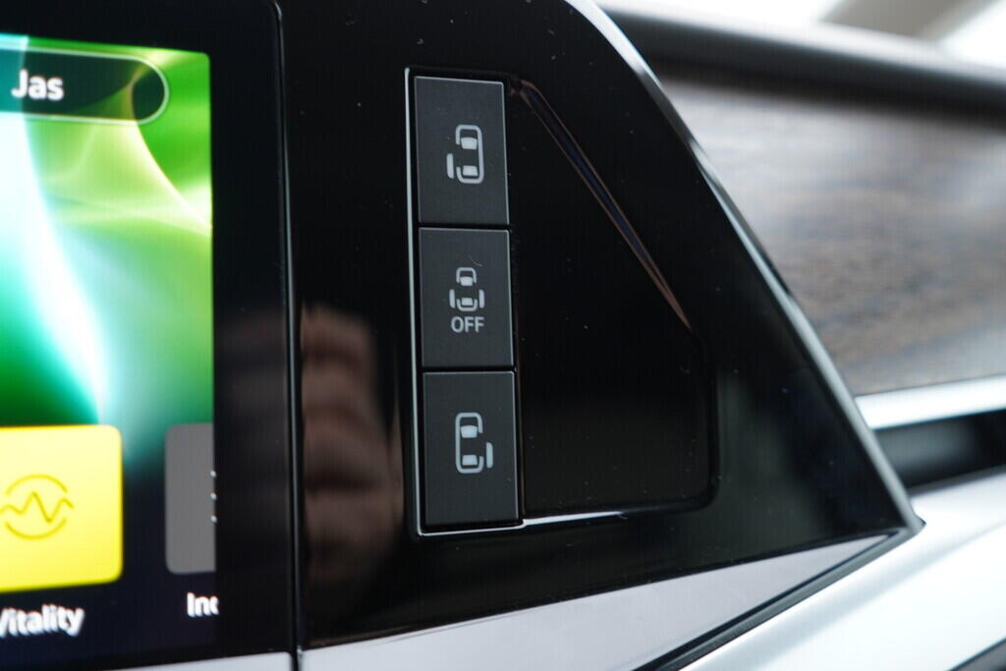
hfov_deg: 53.1
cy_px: 336
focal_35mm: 36
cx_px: 503
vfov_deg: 36.9
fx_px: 1006
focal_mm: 24
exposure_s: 1/40
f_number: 2.8
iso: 200
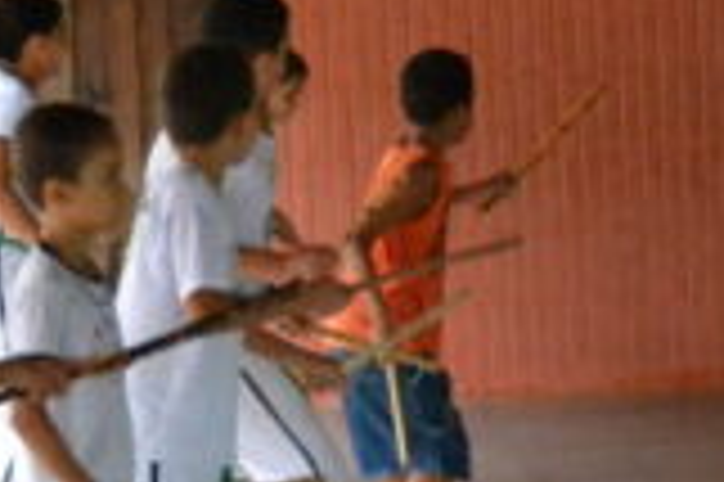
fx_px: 4882
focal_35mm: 243
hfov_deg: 8.3
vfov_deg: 5.6
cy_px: 151
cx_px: 1084
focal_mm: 26
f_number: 4.2
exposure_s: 1/250
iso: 3200
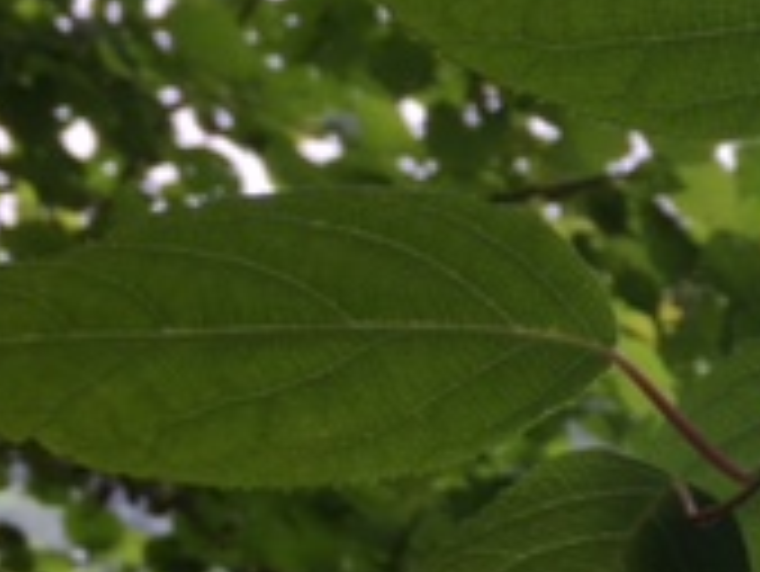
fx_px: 2417
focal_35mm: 110
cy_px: 243
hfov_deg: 16.9
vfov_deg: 13.5
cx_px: 980
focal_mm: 4.15
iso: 32
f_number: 2.2
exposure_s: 1/408
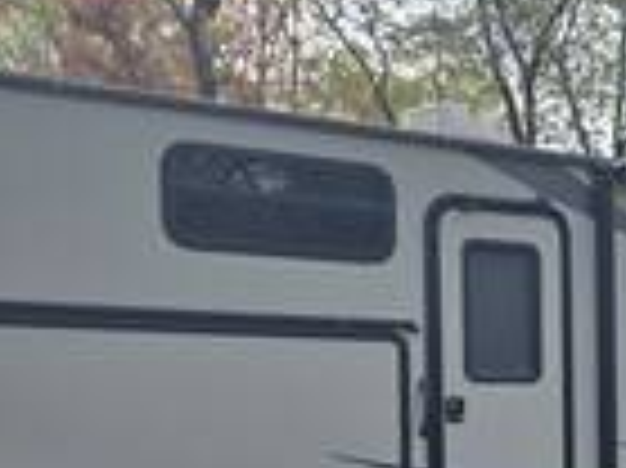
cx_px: 824
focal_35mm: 85
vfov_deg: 17.1
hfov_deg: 20.9
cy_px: 436
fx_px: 1536
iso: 25
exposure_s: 1/682
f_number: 1.8
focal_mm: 5.4
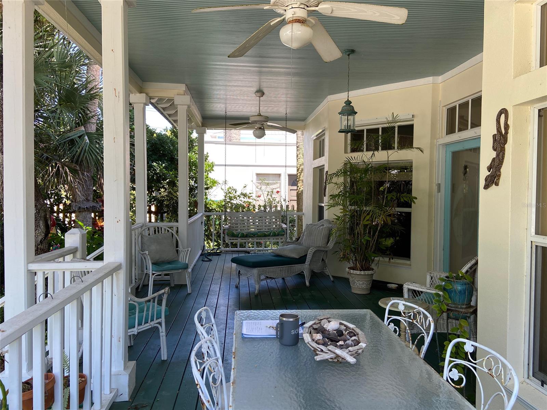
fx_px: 411
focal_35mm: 26
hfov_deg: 67.3
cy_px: 205
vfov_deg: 53.1
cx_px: 274
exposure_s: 1/156
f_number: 1.8
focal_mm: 4.25
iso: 32
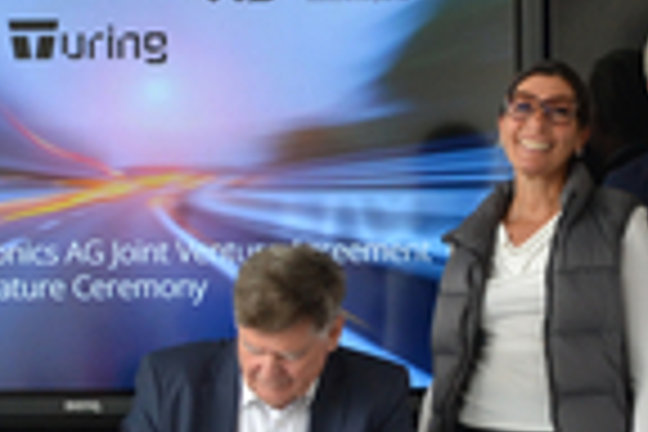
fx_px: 2160
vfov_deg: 11.3
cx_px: -22
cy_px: 392
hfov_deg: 16.6
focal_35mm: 120
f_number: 7.1
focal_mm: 24
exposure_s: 1/40
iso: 400
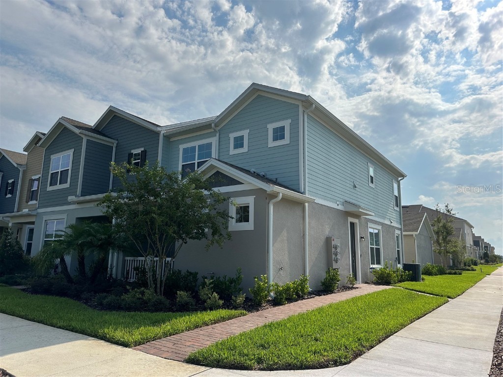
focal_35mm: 24
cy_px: 188
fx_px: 349
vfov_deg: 56.8
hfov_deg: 71.6
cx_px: 252
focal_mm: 6.86
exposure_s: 1/10753
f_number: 1.78
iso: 80
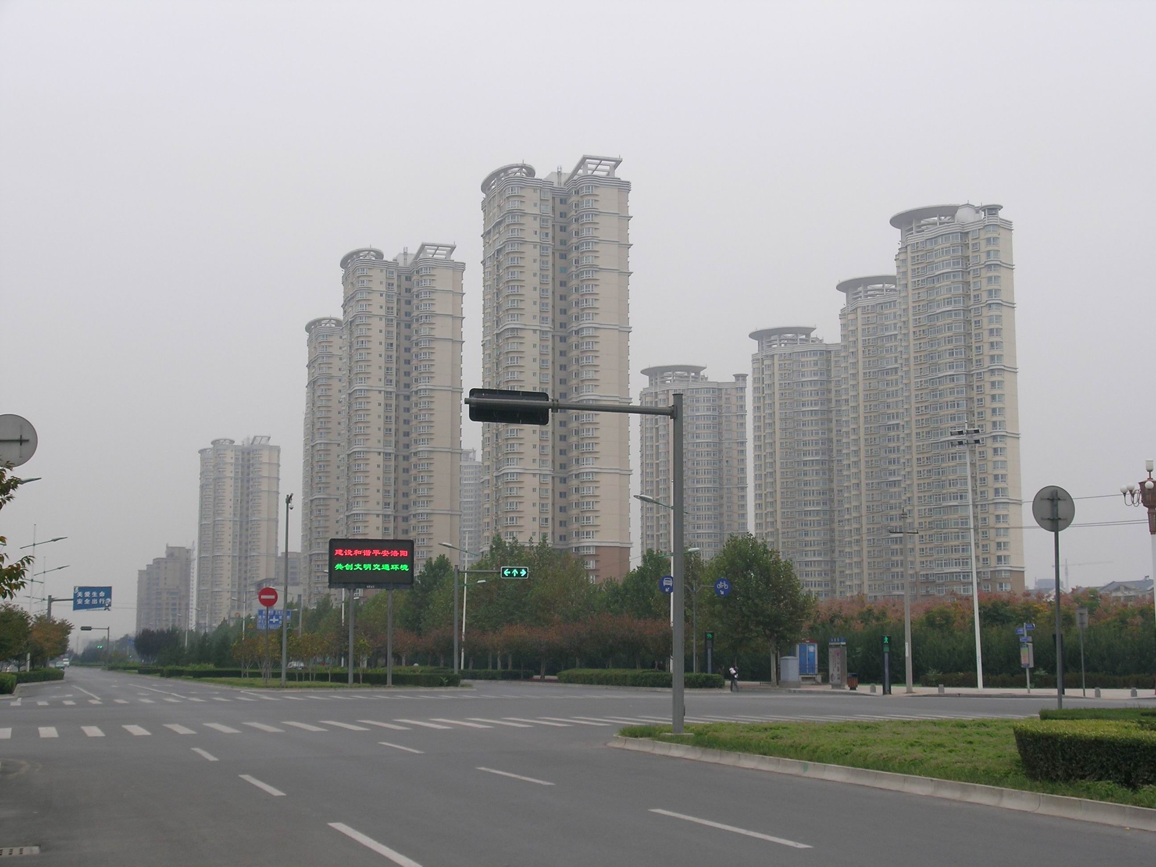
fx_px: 1770
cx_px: 578
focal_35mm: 53
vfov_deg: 27.5
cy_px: 434
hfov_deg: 36.2
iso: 50
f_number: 4.9
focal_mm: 11.1
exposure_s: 1/112
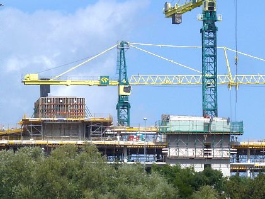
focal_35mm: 311
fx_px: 2382
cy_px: 21
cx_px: 82
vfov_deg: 4.8
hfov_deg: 6.4
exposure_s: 1/500
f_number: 5.6
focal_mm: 21
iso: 80
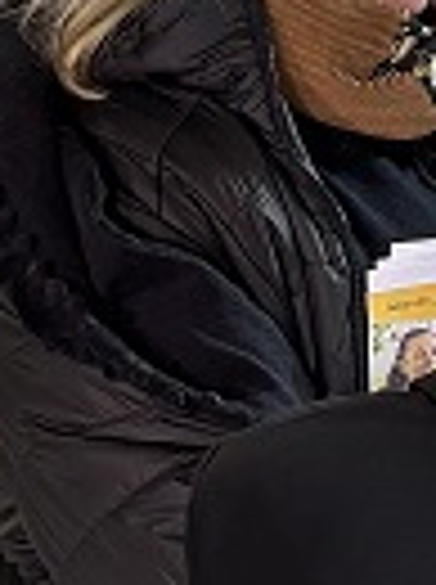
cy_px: -254
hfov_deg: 7.5
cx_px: 1306
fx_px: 2898
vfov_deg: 11.1
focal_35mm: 172
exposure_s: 1/50
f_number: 1.6
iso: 80
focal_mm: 5.96
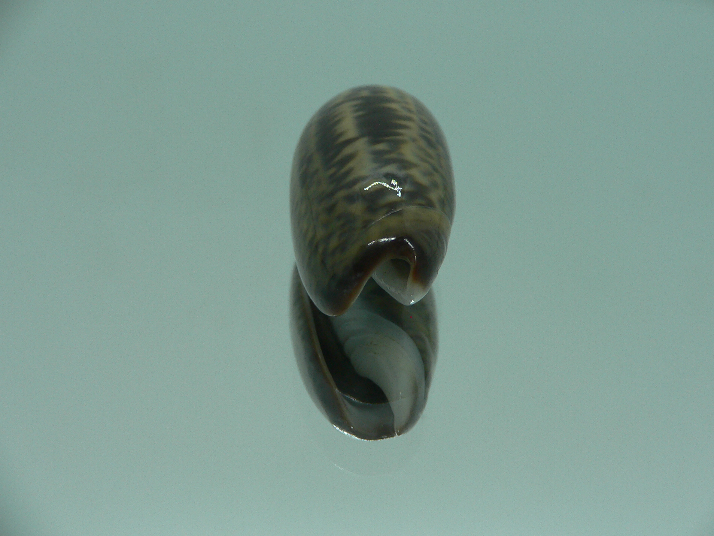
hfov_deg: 50.1
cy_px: 261
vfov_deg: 38.7
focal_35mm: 37
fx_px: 763
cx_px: 369
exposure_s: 1/80
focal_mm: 4.6
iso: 80
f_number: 2.8
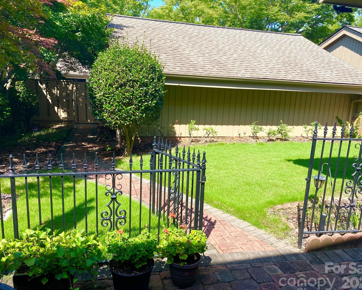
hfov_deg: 62.2
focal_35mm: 28
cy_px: 149
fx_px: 300
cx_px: 190
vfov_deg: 51.5
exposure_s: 1/1043
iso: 32
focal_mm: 4.25
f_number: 1.8
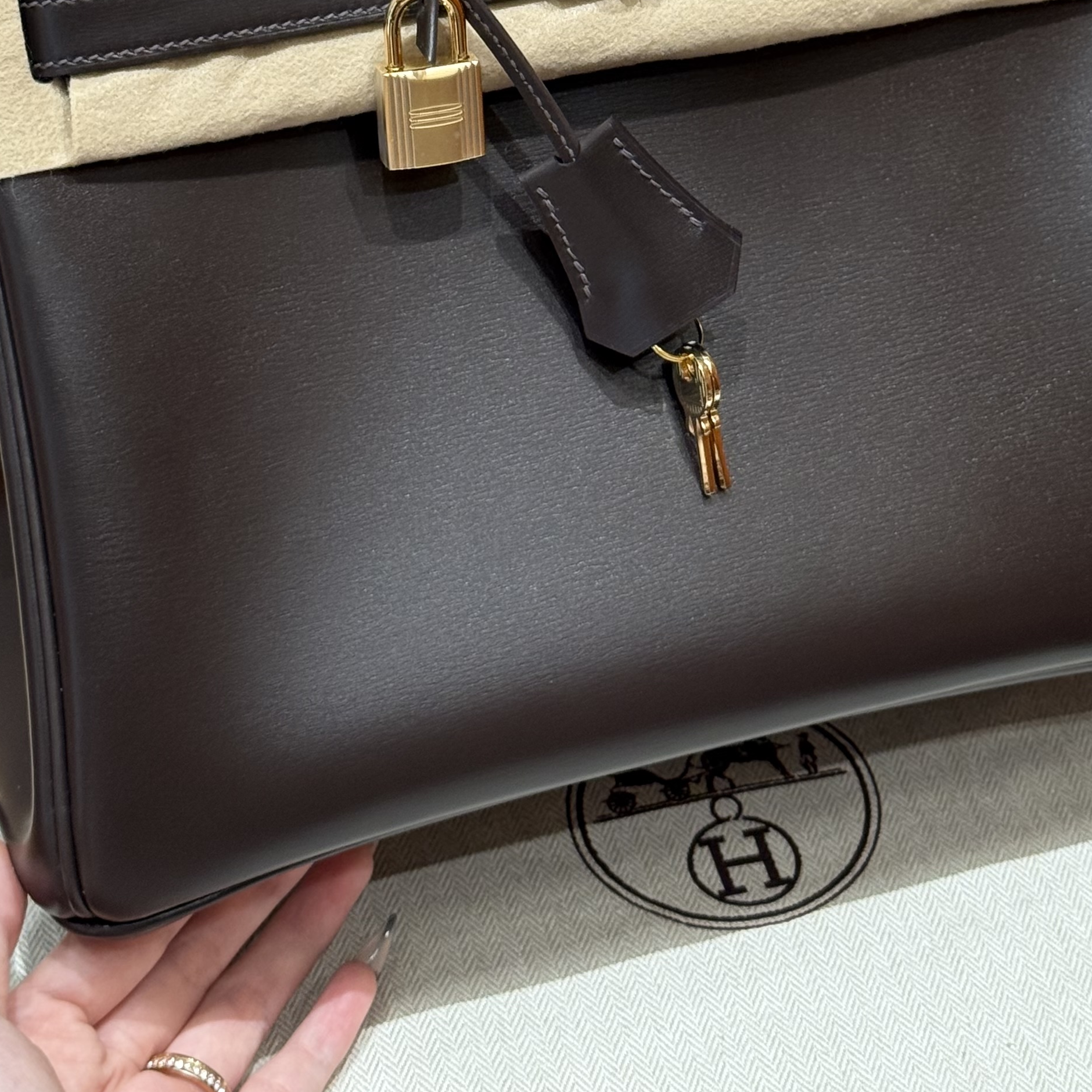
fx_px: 3248
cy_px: 4
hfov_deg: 19.1
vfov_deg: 18.6
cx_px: 601
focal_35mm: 91
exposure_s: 1/81
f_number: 1.78
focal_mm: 6.76
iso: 125
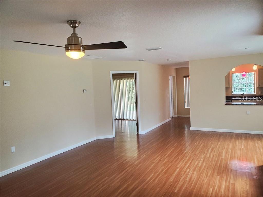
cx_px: 132
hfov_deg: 67.3
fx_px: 198
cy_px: 98
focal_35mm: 26
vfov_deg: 53.1
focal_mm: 4.3
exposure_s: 1/120
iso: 320
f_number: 2.4
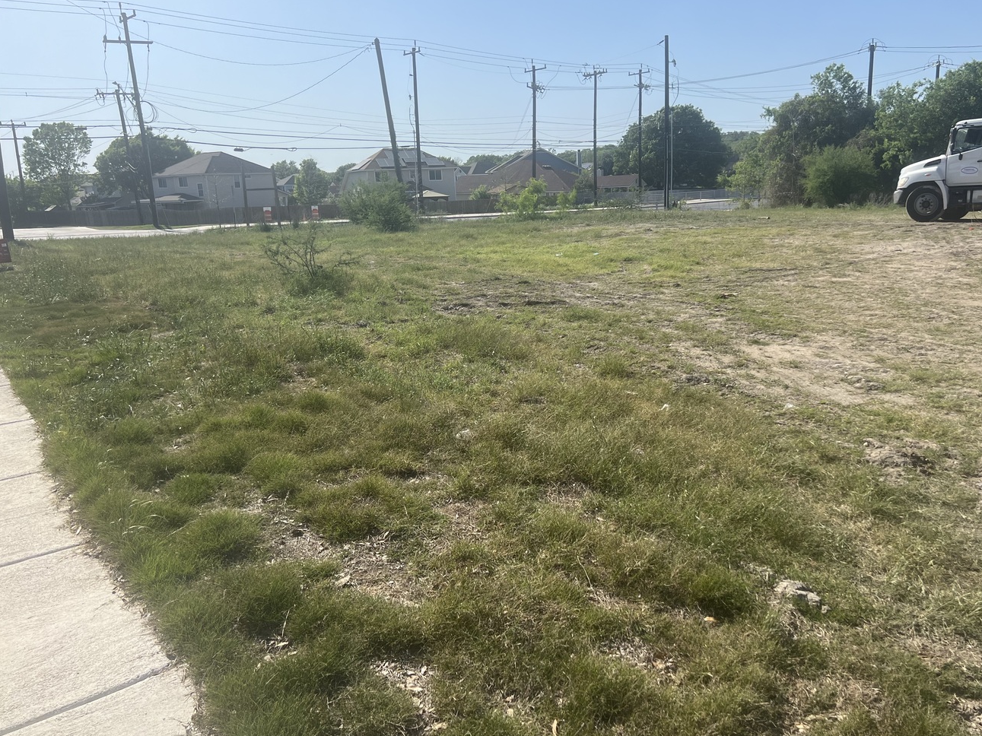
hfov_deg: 61.6
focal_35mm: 29
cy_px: 370
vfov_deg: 48.2
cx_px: 531
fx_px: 823
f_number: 1.5
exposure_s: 1/4630
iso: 50
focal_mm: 5.7
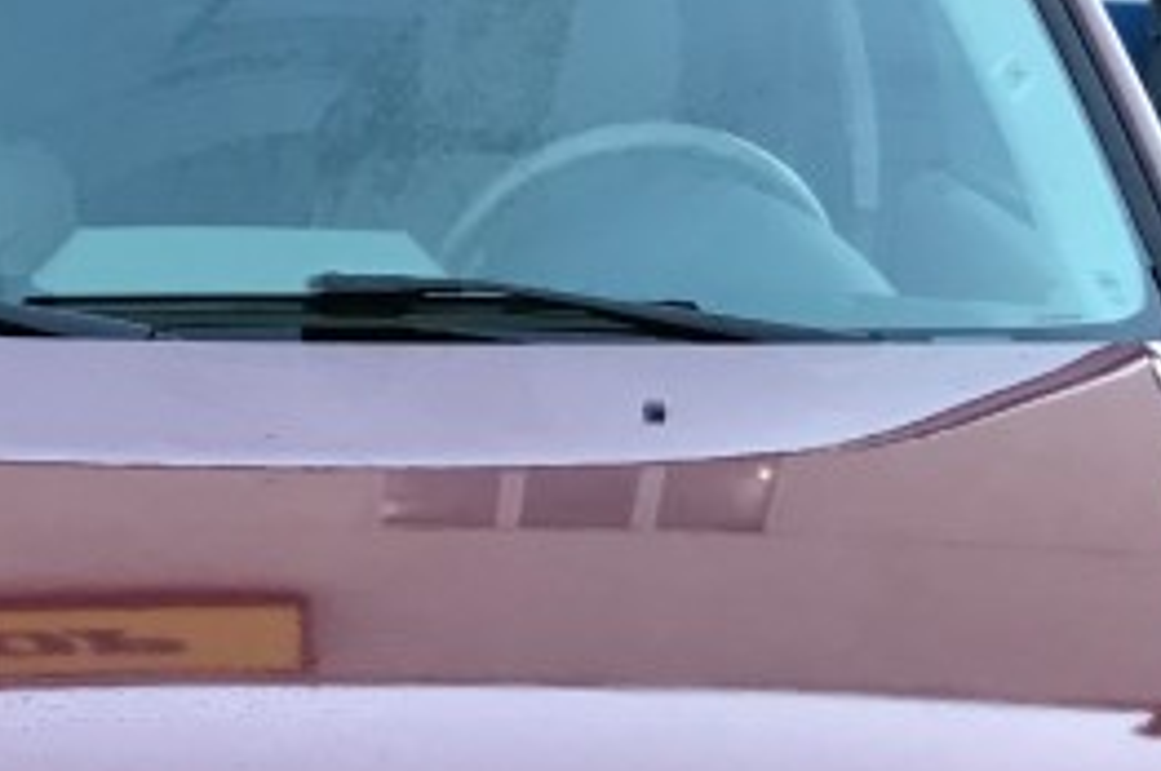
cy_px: 975
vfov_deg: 11.7
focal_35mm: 114
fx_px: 3672
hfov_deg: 17.6
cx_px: 18
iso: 40
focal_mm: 3.99
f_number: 1.8
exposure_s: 1/24
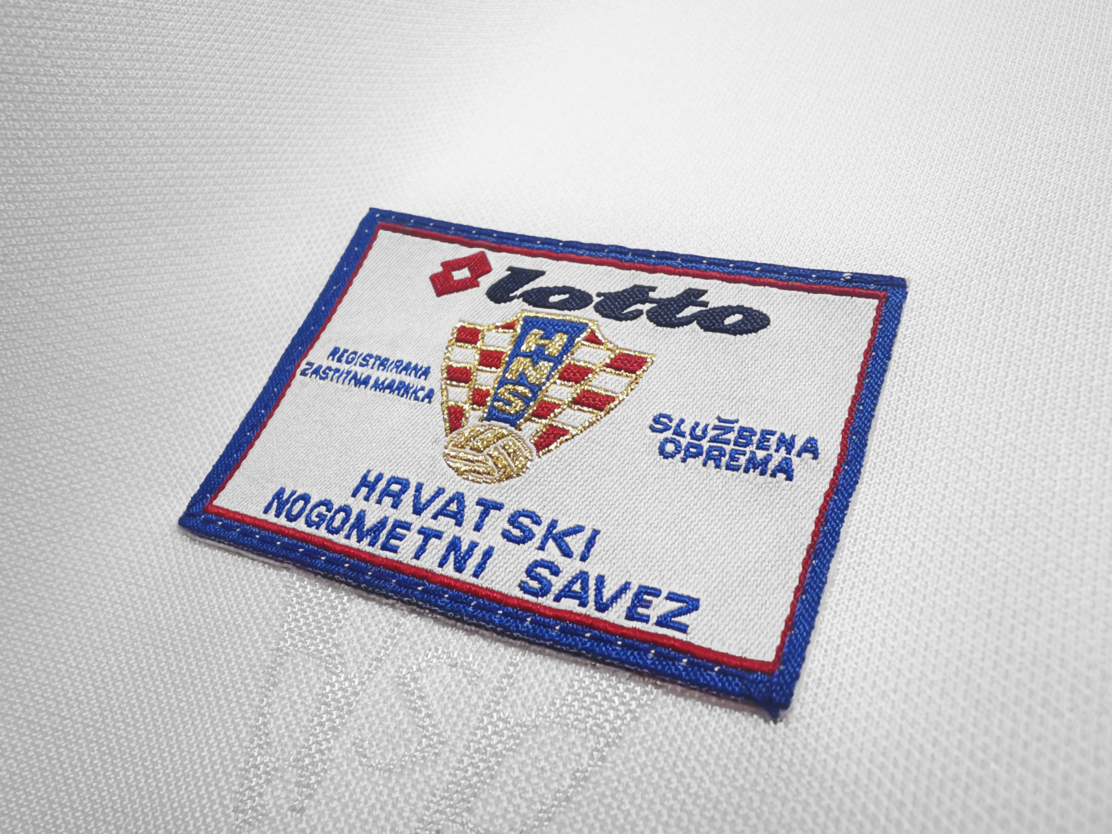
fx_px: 739
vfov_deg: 58.9
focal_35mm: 23
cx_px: 556
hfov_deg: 73.9
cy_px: 417
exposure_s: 1/60
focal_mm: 2.59
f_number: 2.2
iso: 218
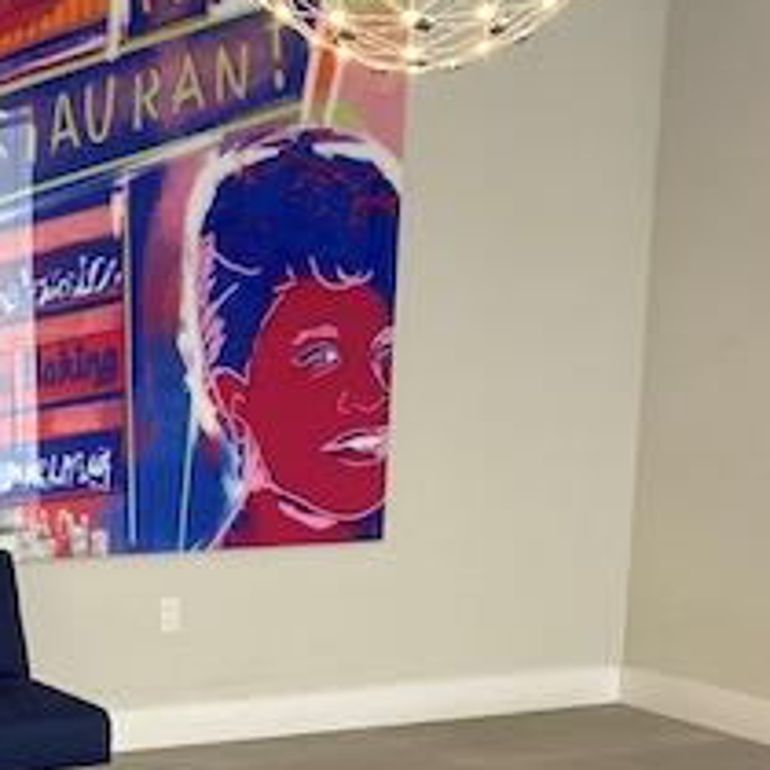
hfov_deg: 22.8
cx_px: -132
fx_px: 1762
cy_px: 627
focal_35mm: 70
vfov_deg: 24.2
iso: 125
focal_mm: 4.25
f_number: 1.8
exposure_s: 1/60
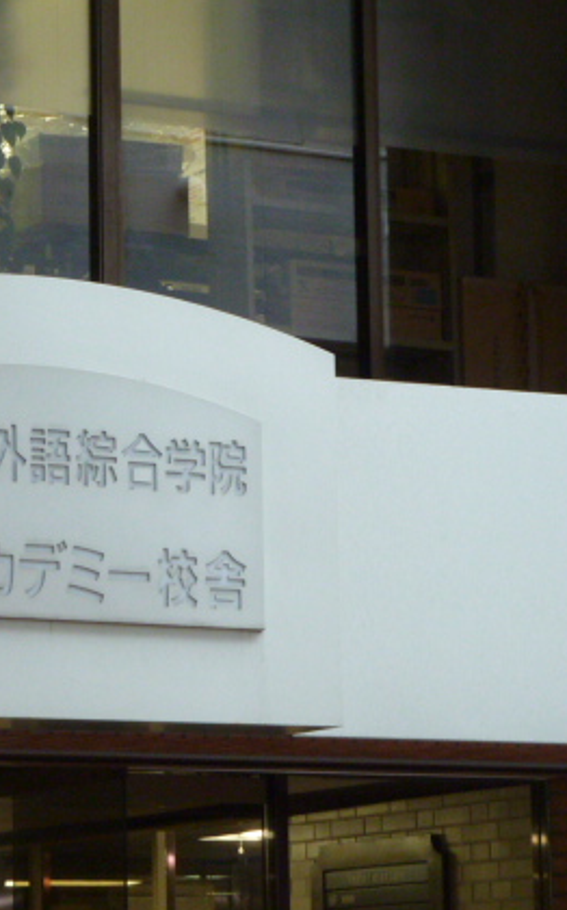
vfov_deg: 12.5
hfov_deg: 7.8
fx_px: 4159
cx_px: 115
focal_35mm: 168
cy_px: 462
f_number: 4.3
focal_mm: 17
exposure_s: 1/20
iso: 400
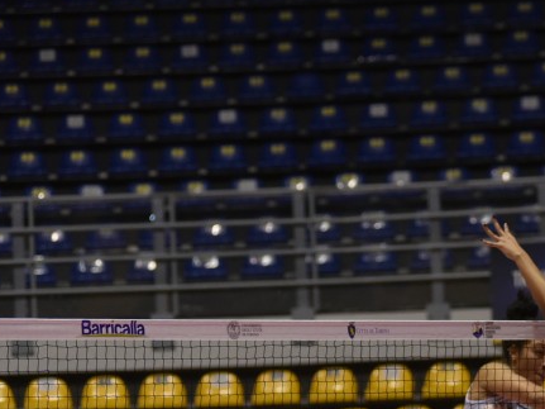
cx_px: 692
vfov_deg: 4.9
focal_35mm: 301
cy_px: 419
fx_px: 4738
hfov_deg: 6.5
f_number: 4
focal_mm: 120
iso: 3200
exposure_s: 1/1000
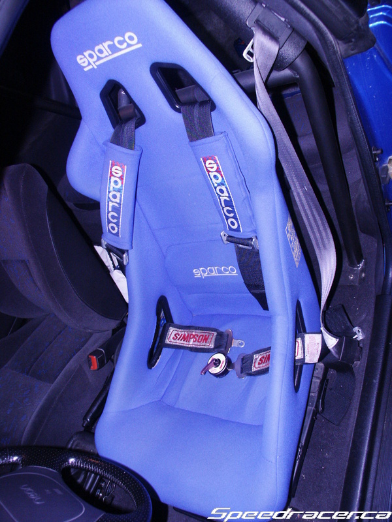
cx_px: 196
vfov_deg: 61.7
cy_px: 261
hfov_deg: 48.2
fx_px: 438
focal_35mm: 29
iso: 200
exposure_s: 1/10
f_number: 2.8
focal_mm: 7.65
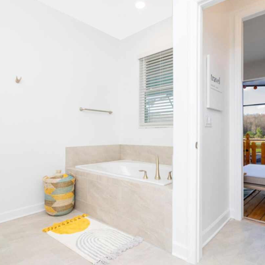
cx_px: 129
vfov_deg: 67.2
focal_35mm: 23
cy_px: 136
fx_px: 199
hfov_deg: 67.2
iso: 800
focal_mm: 17
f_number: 10
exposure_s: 1/60
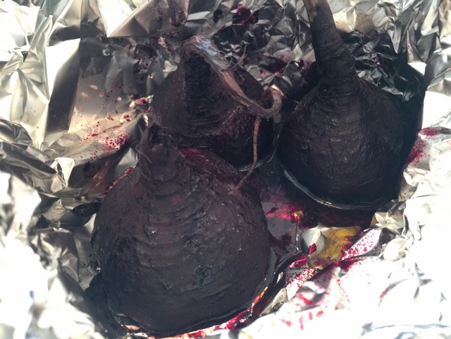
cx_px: 226
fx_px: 378
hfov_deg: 61.7
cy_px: 170
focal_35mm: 29
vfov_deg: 48.2
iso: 50
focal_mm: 4.15
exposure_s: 1/15
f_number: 2.2
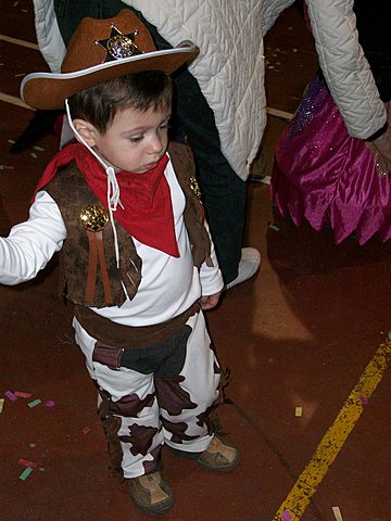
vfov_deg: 36.2
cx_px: 196
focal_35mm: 53
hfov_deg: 27.5
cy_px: 260
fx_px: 798
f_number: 3.6
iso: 160
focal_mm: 8.8
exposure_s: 1/70.6
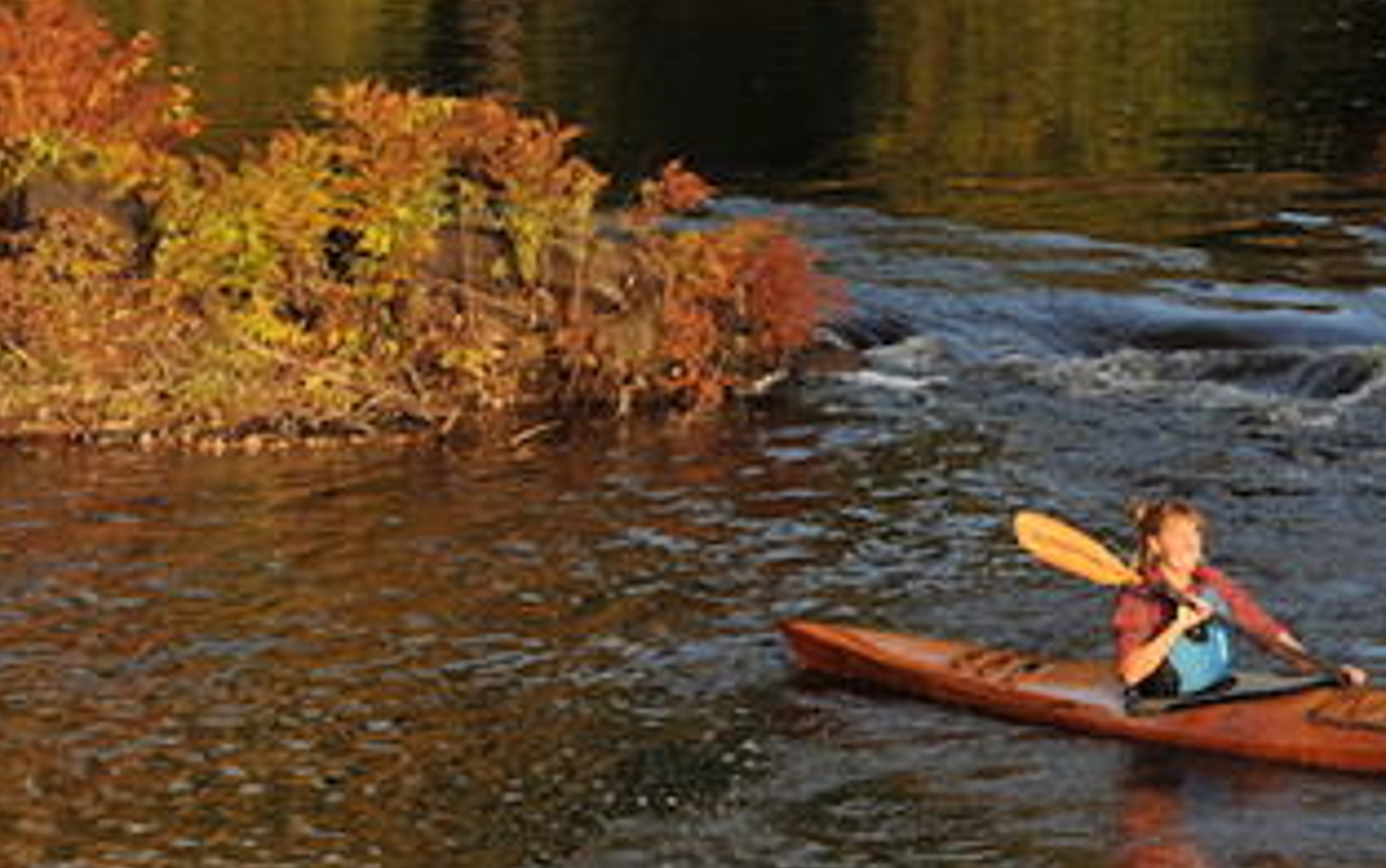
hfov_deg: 7.5
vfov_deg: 4.7
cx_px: 1098
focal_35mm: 279
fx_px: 10544
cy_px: 306
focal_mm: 116
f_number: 7.1
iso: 250
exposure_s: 1/200
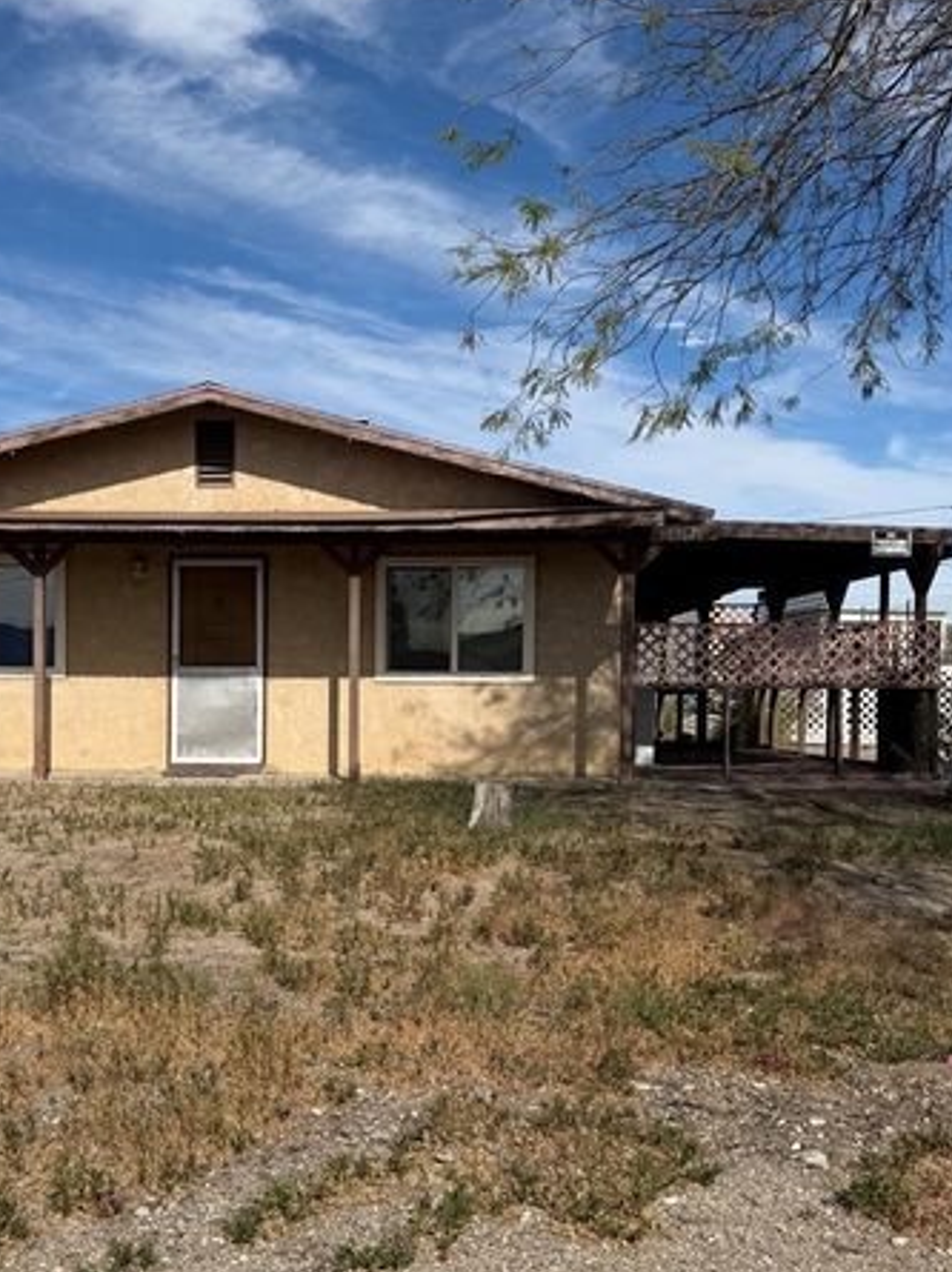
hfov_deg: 39.1
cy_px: 727
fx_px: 1322
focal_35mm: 36
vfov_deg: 51.2
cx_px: 303
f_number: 1.78
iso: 80
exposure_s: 1/7353
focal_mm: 6.76
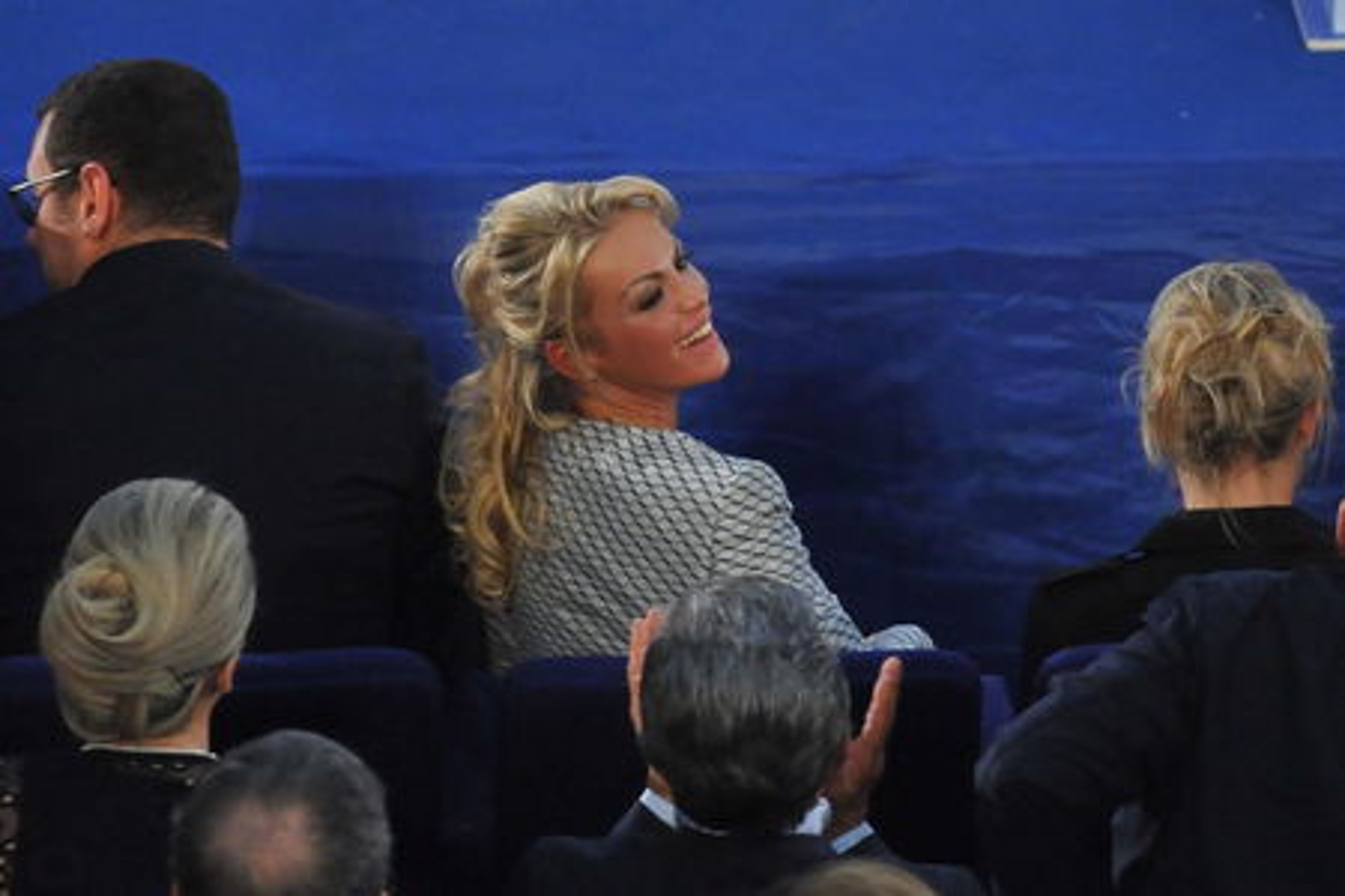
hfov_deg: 10.3
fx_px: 7472
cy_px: 448
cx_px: 672
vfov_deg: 6.9
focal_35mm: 200
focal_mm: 200
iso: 4000
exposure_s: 1/320
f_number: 3.2
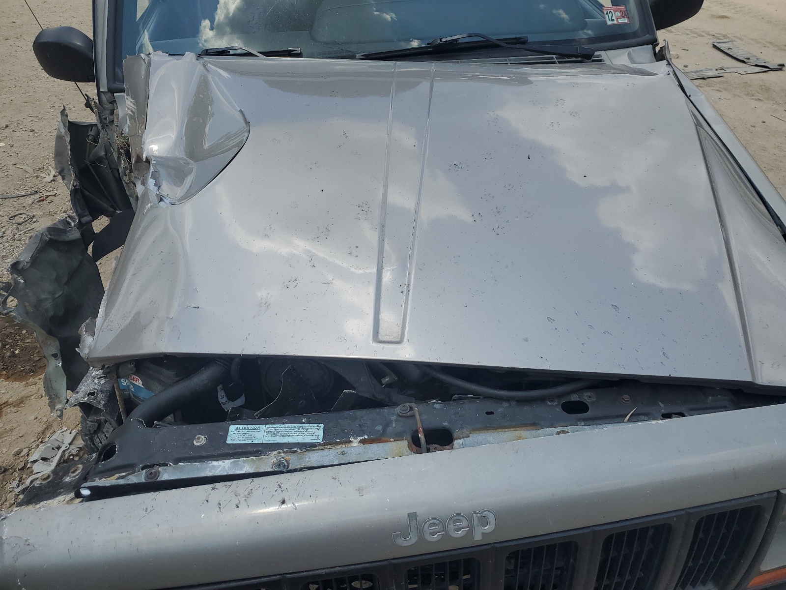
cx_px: 393
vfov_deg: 53.1
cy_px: 295
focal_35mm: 26
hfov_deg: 67.3
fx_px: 590
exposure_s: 1/2500
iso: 50
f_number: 1.5
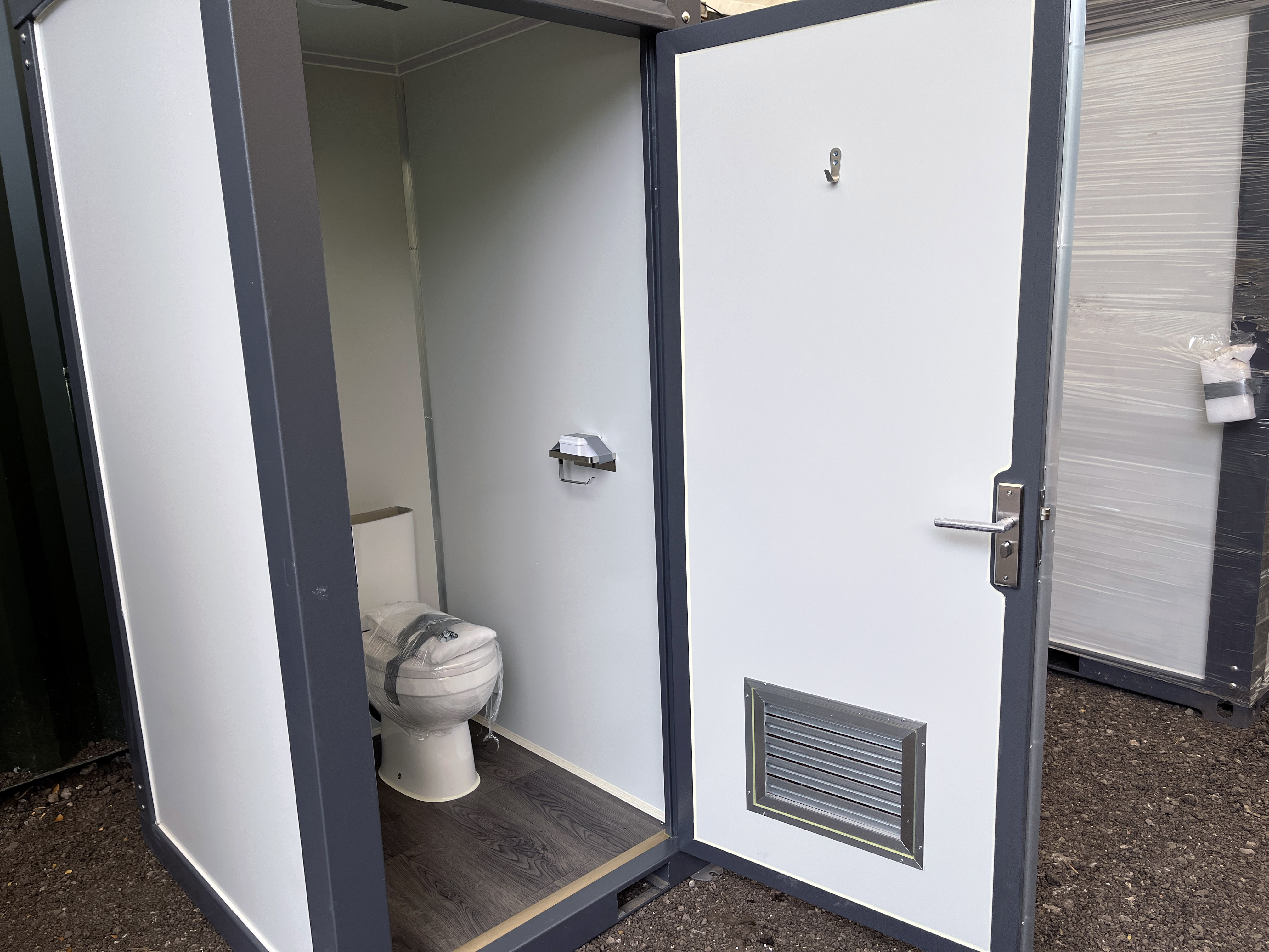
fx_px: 953
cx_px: 634
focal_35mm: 26
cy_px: 476
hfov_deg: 67.3
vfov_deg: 53.1
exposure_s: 1/608
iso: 50
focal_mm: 5.1
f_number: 1.6
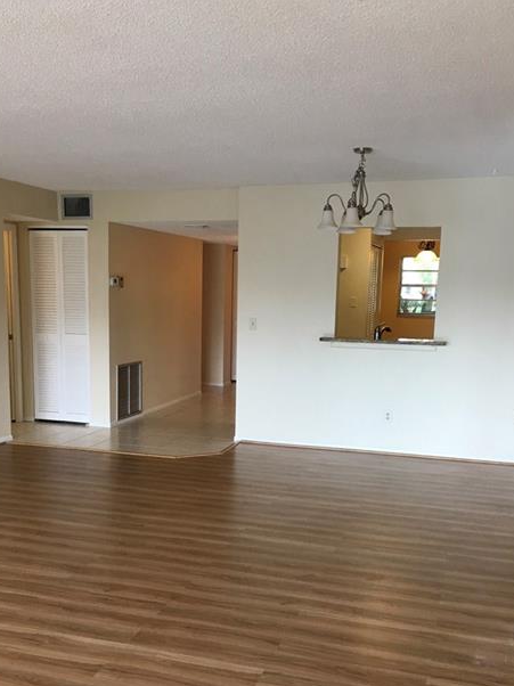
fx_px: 733
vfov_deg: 49.8
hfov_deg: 38.6
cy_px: 418
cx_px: 239
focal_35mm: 37
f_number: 2.2
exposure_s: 1/40
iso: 25
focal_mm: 4.15
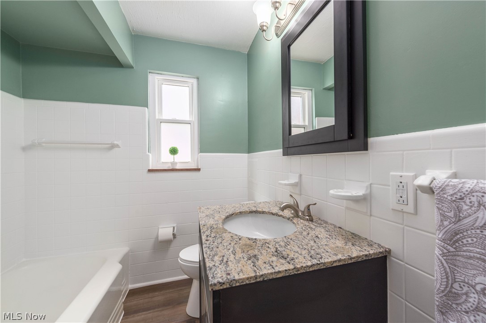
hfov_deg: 104.3
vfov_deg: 81.1
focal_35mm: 14
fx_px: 189
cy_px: 162
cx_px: 243
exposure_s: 1/60
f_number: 8
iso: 100
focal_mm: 14
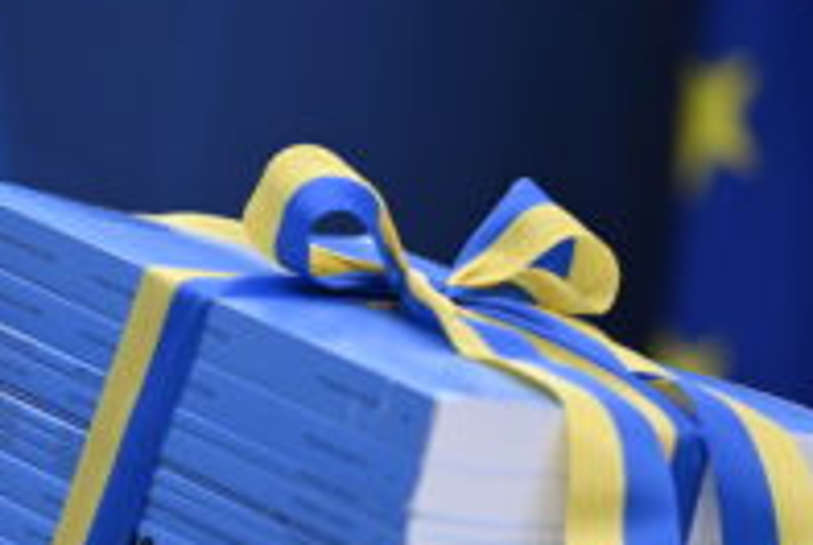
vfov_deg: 4.8
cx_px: 41
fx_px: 6446
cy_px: 434
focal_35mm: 285
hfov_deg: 7.2
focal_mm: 125
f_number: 2.8
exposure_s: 1/500
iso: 1000
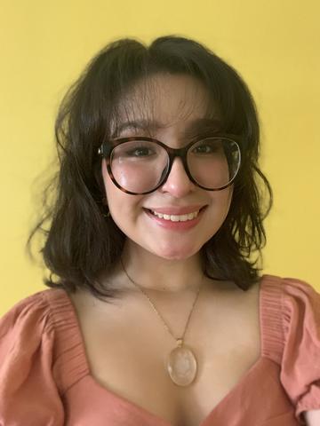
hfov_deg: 44.2
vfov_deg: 56.8
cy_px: 213
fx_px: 394
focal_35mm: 32
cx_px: 160
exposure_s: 1/30
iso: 500
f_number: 2.2
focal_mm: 2.87
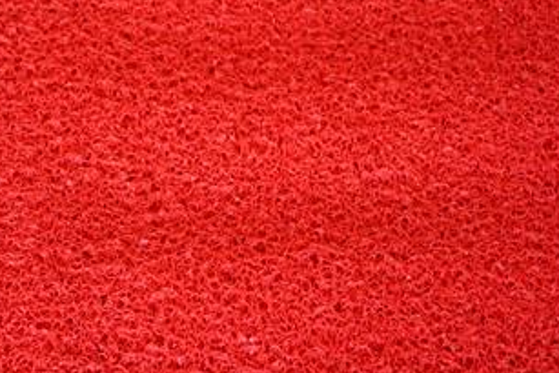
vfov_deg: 8.5
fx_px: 2517
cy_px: 109
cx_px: 171
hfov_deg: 12.7
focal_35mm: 162
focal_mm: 70
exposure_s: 1/125
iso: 800
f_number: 5.6
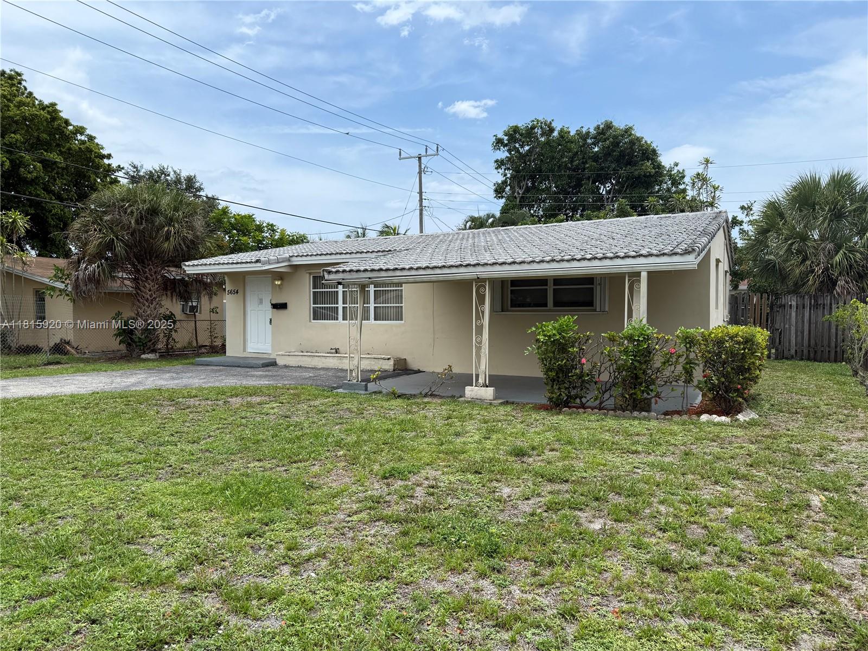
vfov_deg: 56.8
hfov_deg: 71.6
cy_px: 326
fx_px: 602
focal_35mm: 24
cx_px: 434
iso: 80
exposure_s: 1/3145
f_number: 1.78
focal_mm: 6.76
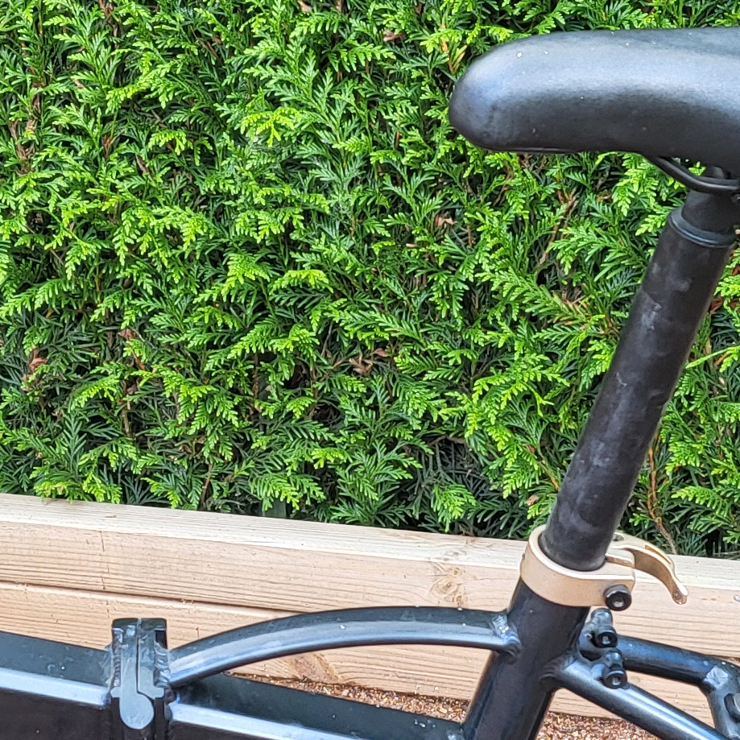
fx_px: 2419
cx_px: 278
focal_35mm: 100
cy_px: 507
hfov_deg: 17.4
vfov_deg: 17.3
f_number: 1.8
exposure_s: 1/100
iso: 50
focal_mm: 4.25
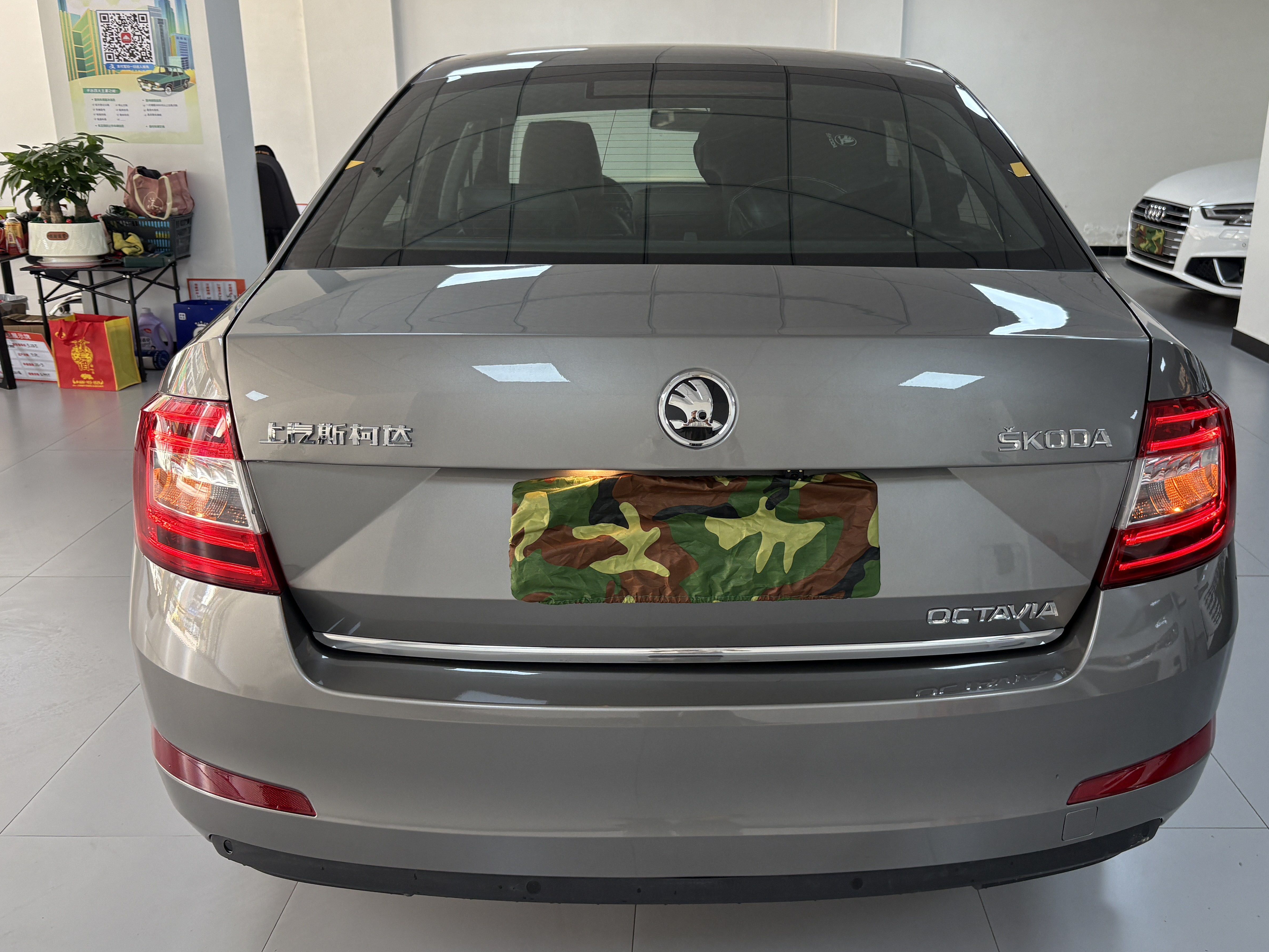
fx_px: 1136
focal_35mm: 31
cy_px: 431
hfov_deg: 58.1
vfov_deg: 45.4
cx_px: 725
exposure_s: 1/100
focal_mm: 5.96
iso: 80
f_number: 1.6
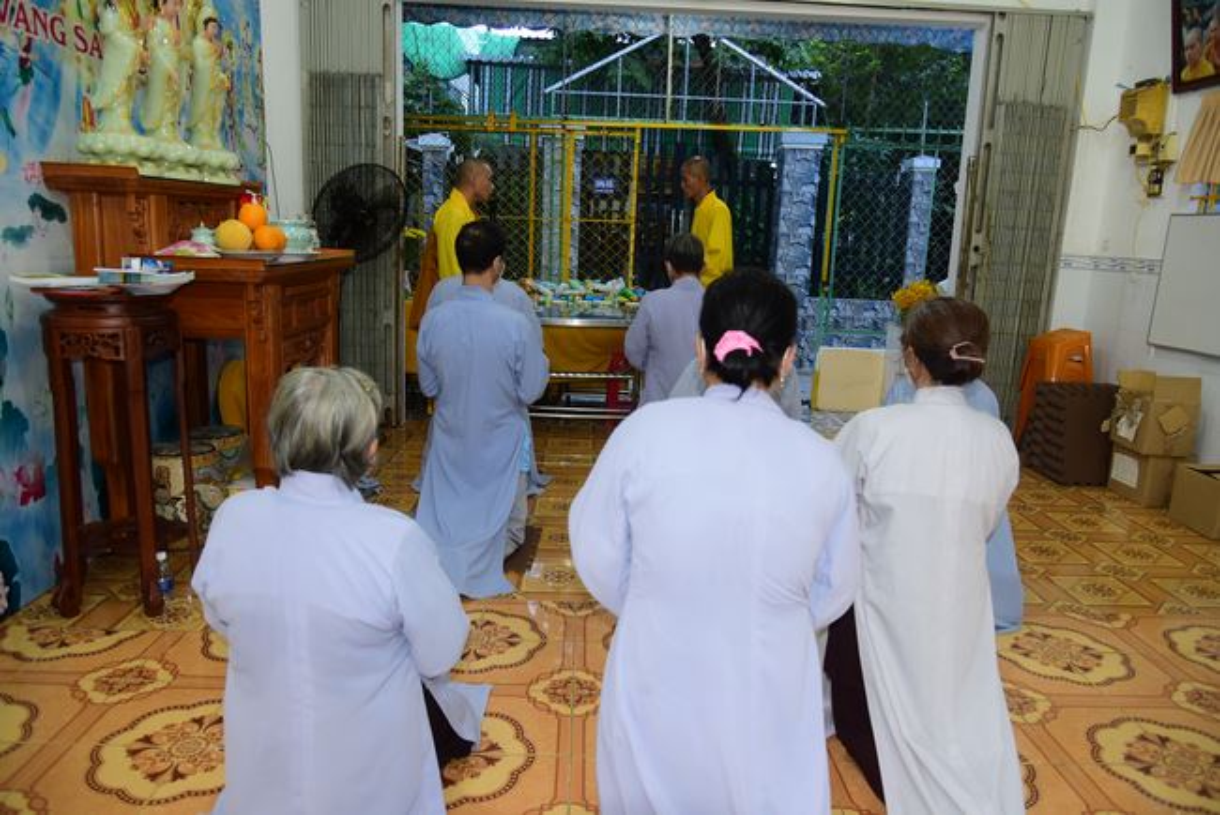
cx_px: 610
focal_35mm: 24
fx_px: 814
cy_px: 408
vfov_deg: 53.2
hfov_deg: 73.7
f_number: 4
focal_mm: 24
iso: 500
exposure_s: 1/100
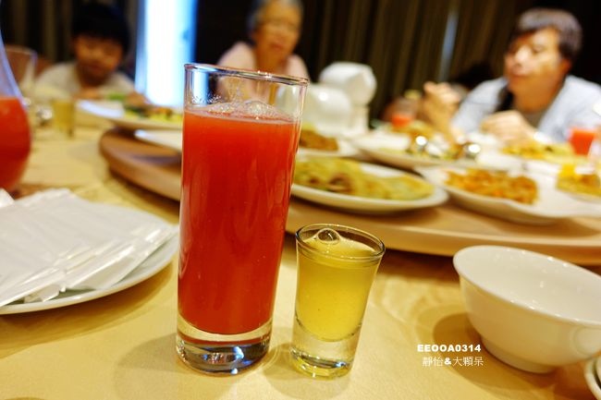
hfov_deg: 73.8
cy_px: 200
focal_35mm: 24
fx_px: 401
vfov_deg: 53.1
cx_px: 300
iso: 125
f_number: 1.8
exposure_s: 1/30
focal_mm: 8.8
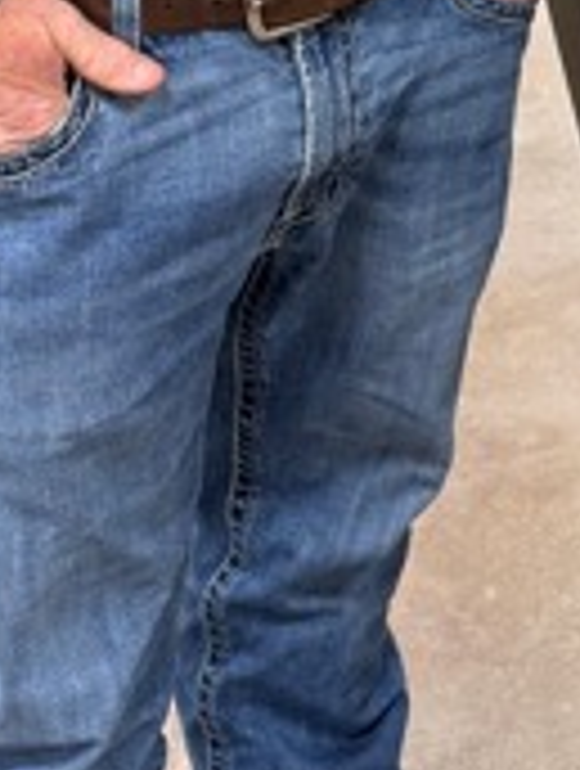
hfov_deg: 12.3
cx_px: 1003
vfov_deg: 16.2
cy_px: -351
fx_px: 2493
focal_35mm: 112
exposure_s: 1/60
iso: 125
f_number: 1.78
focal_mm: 6.76
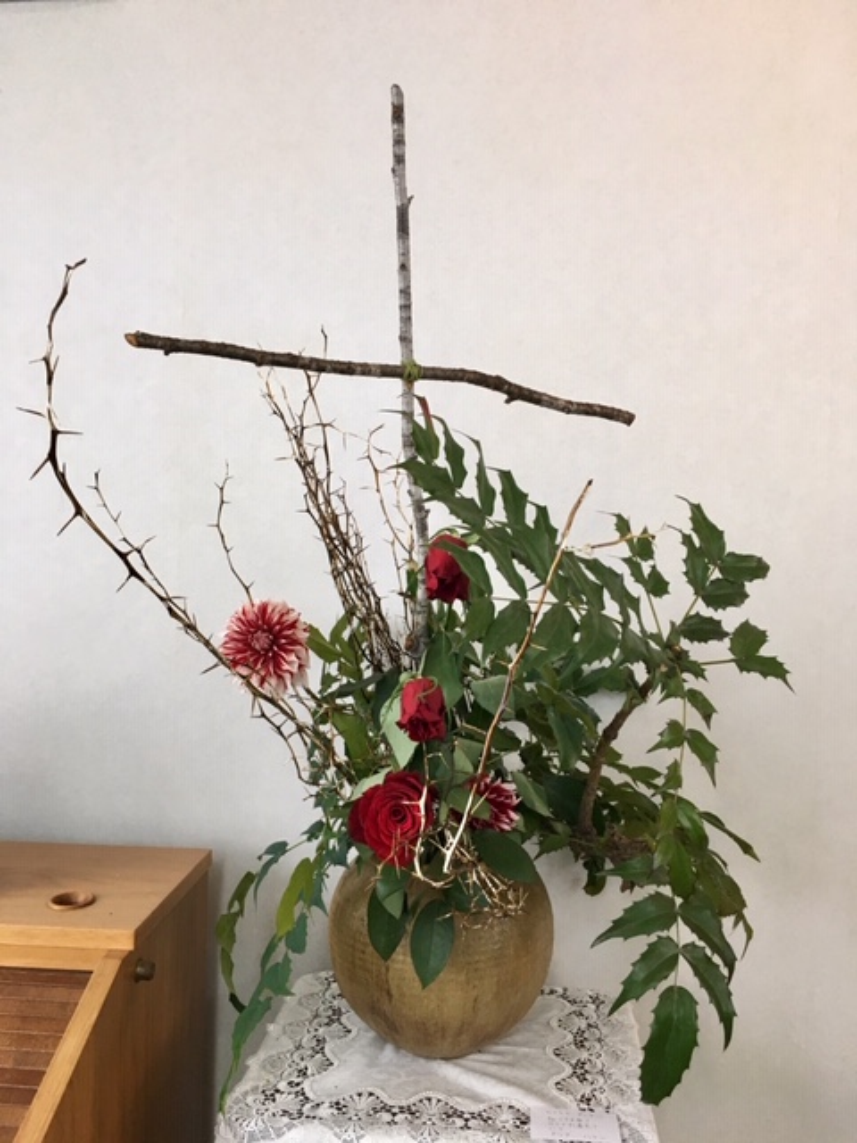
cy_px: 572
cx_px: 428
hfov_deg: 48.2
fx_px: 957
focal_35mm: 29
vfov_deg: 61.7
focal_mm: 4.15
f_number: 2.2
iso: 40
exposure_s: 1/30
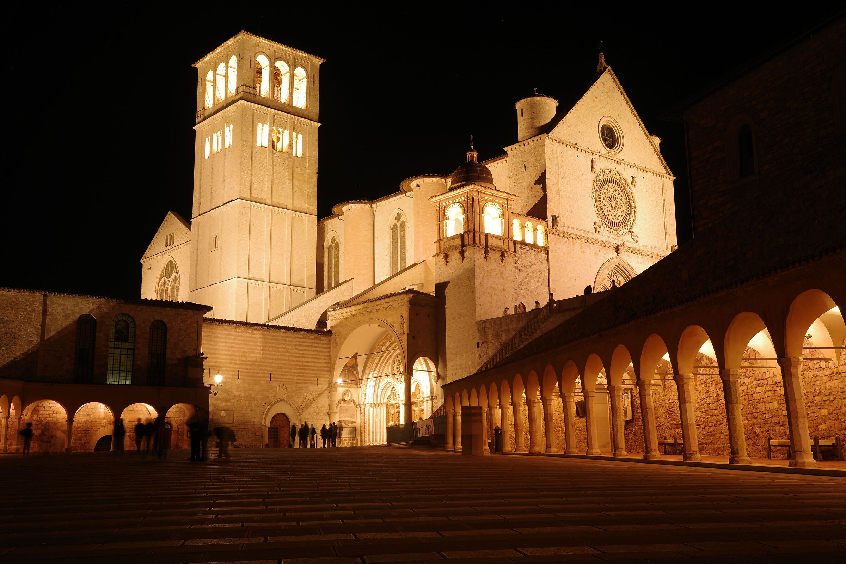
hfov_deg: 48.5
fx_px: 940
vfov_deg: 33.4
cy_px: 282
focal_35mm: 40
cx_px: 423
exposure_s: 5
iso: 100
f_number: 6.3
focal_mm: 26
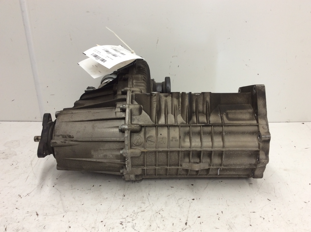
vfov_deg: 44.1
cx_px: 156
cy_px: 116
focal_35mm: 32
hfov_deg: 56.9
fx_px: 287
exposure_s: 1/40
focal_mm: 3.3
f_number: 2.4
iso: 40
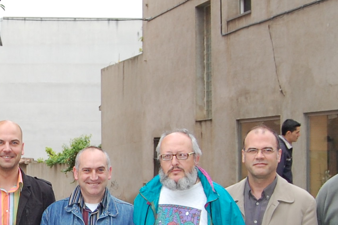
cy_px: 177
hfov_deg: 19.4
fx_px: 945
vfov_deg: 13.5
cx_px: -42
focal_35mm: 101
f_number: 5
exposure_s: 1/500
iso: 400
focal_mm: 19
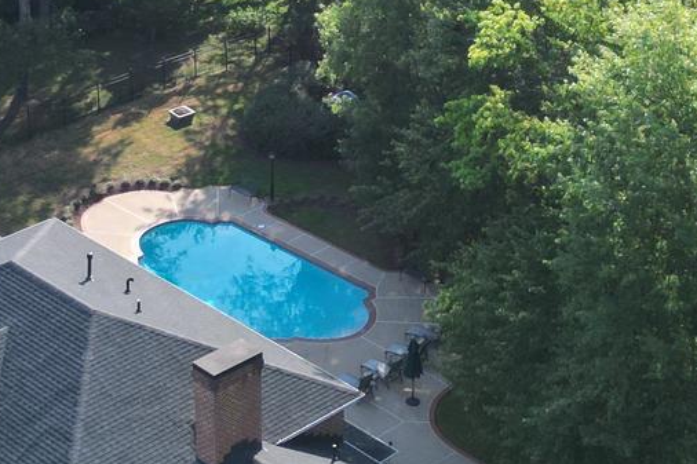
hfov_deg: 20.2
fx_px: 1955
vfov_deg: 13.3
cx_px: 310
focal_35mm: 101
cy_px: -59
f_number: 1.7
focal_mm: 6.72
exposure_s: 1/2000
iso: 110
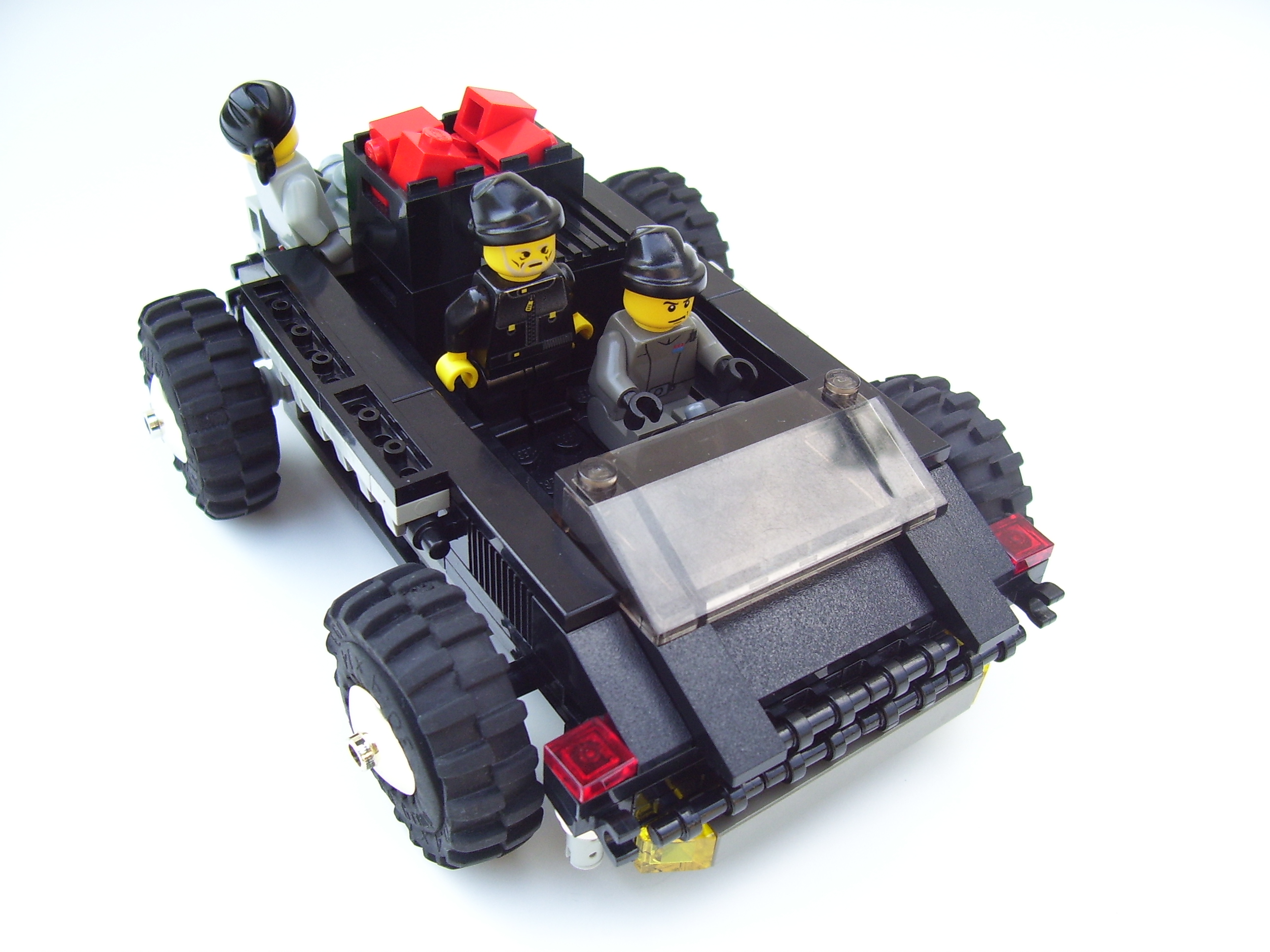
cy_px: 476
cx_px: 635
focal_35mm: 34
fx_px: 1247
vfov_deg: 41.8
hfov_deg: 54.0
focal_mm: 5.6
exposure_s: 1/180
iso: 80
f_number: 2.7
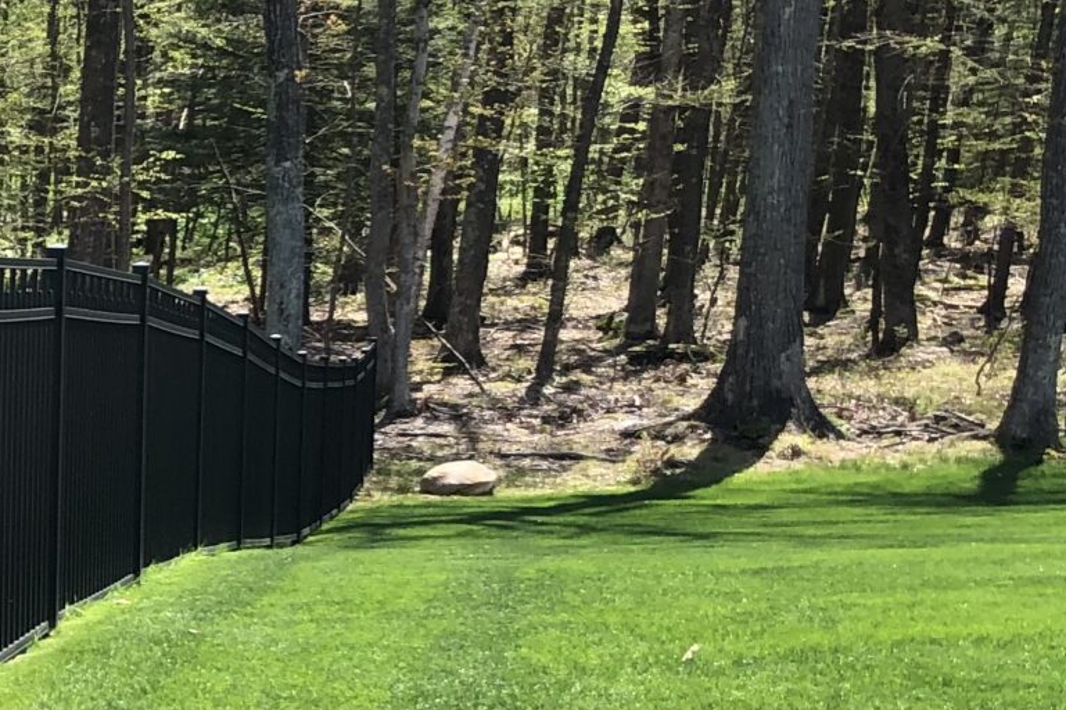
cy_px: 531
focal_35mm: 97
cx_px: -531
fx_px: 2871
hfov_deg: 18.6
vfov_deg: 14.0
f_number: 1.8
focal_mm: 3.99
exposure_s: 1/714
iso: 20
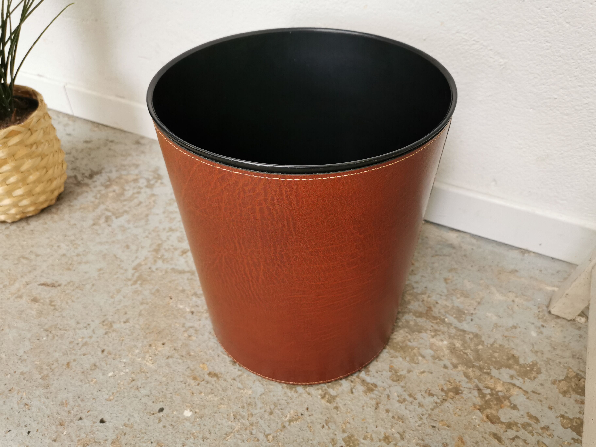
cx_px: 298
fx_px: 465
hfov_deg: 65.3
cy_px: 224
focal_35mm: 27
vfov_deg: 51.4
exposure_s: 1/50
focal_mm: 5.58
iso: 160
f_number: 1.8
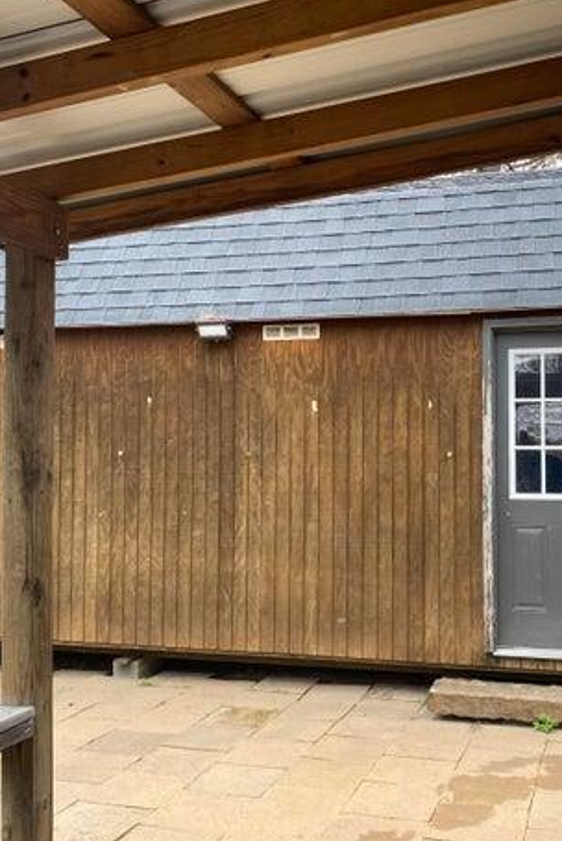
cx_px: 351
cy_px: 420
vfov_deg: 50.7
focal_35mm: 38
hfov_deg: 34.9
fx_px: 888
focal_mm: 4.25
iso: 50
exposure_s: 1/121
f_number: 1.8
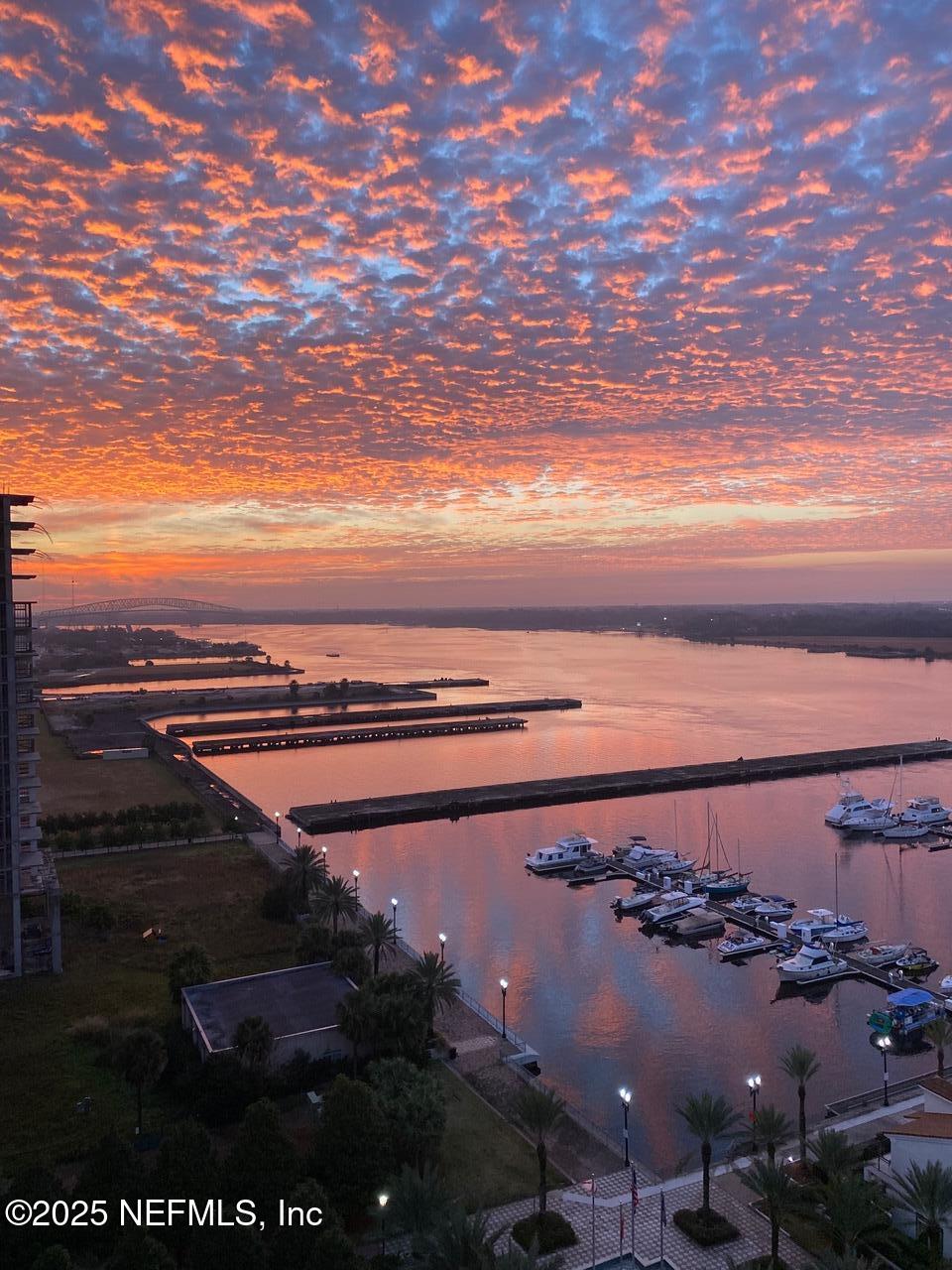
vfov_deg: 67.3
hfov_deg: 53.1
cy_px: 635
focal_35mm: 26
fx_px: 953
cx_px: 476
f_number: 1.8
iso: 100
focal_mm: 4.25
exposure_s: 1/121
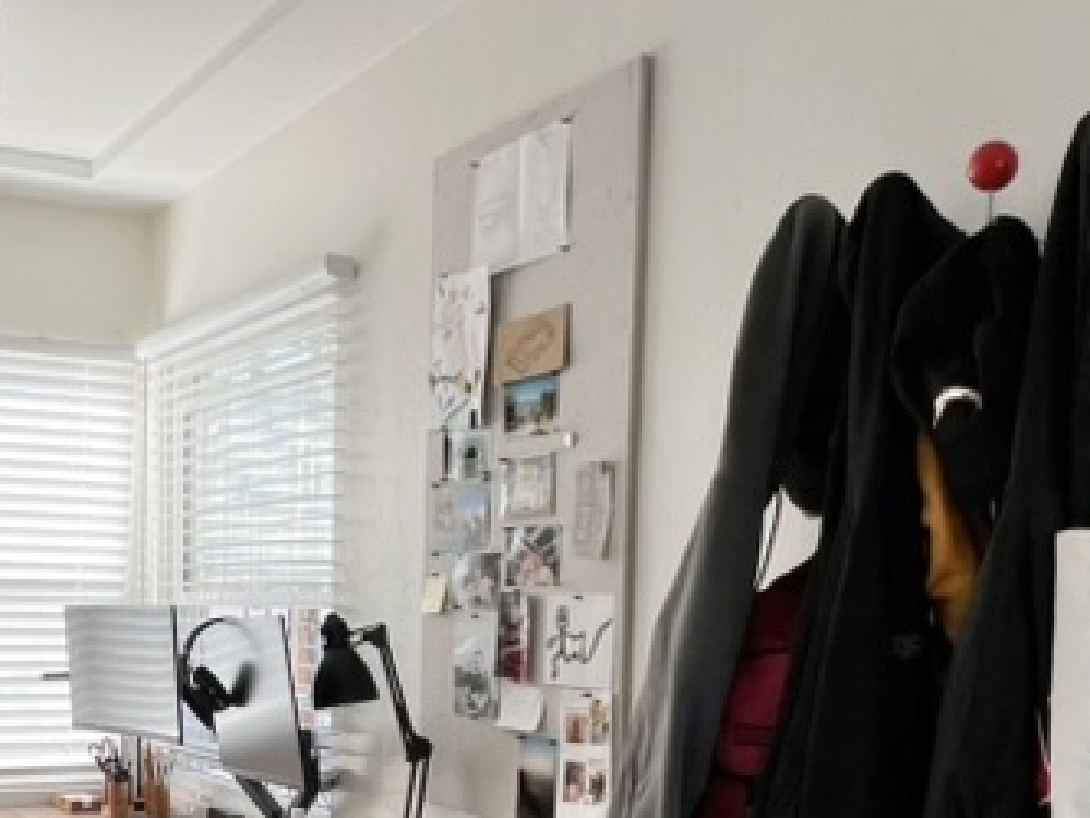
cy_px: 802
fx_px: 1260
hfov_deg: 44.2
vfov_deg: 33.2
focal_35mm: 40
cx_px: 196
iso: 32
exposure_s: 1/99
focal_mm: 1.57
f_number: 1.8
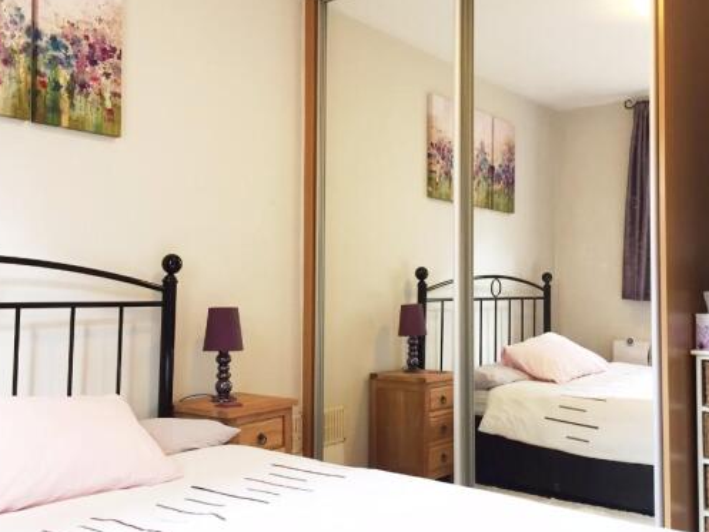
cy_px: 259
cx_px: 372
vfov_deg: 41.8
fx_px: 697
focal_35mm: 34
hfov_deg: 53.9
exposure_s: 1/33
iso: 80
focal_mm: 4.15
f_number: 2.2
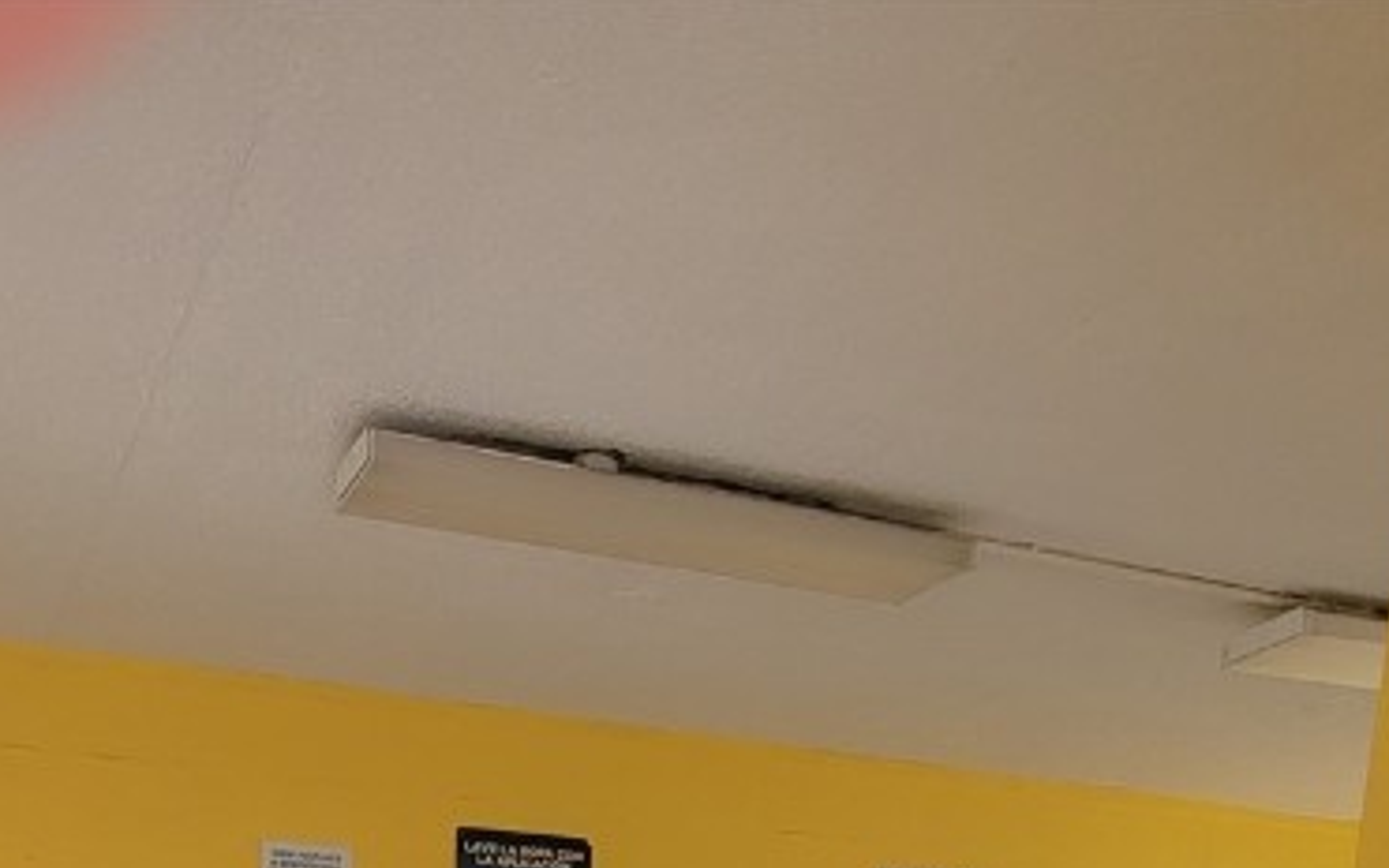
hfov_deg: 50.6
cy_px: 1429
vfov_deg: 23.5
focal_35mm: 38
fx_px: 1439
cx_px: 468
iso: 64
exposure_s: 1/120
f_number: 2.2
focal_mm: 2.2
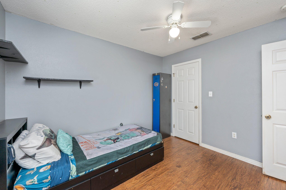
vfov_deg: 81.1
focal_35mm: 14
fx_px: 111
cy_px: 95
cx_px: 143
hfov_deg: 104.3
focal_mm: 14
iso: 320
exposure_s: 1/20
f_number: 9
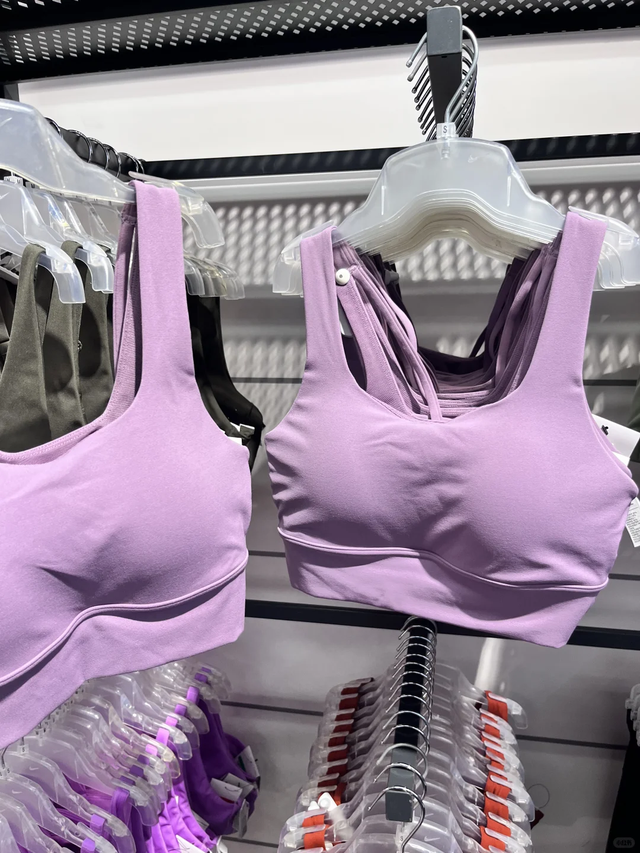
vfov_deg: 67.3
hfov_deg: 53.1
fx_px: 641
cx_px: 320
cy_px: 426
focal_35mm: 26
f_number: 1.6
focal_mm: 5.1
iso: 80
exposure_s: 1/100
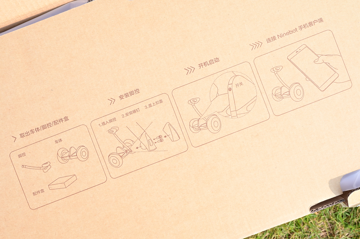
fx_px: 500
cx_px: 180
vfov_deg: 26.9
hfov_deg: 39.6
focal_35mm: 50
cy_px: 120
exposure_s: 1/100
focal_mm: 50
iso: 400
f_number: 16
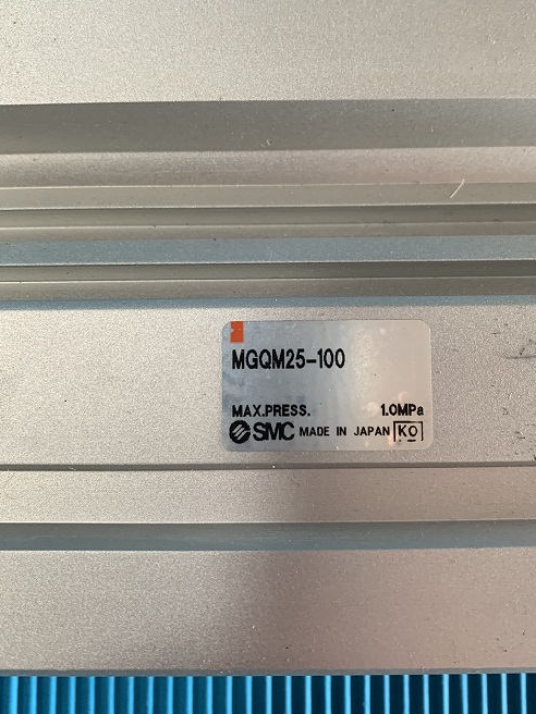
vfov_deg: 56.3
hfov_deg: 44.0
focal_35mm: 32
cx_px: 310
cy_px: 281
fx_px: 661
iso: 125
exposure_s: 1/60
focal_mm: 4.25
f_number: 1.8
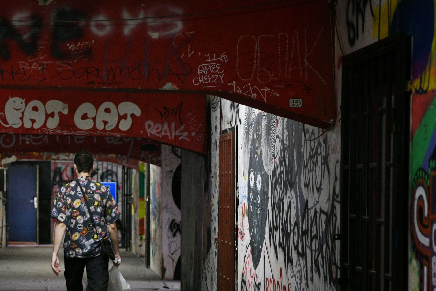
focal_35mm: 108
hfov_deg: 18.7
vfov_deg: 12.6
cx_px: 67
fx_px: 1308
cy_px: 230
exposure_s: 1/60
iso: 2500
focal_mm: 62
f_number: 2.8
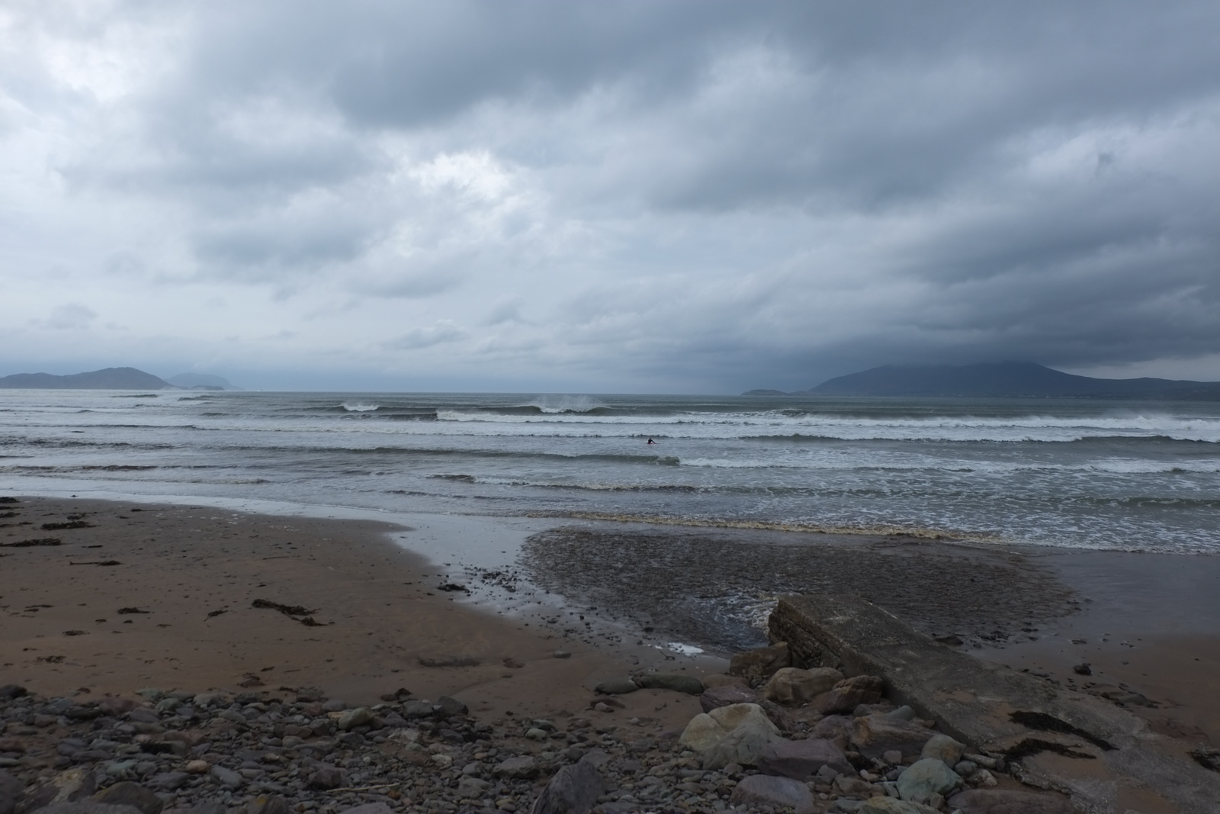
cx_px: 610
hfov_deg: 73.7
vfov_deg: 53.1
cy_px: 407
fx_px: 813
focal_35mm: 24
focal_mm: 16
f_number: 7.1
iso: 200
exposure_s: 1/350
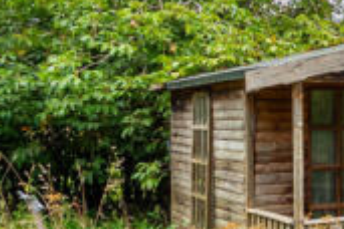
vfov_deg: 14.2
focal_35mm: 96
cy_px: 127
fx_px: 917
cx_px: 614
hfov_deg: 17.4
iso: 200
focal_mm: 16
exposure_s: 1/50
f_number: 8
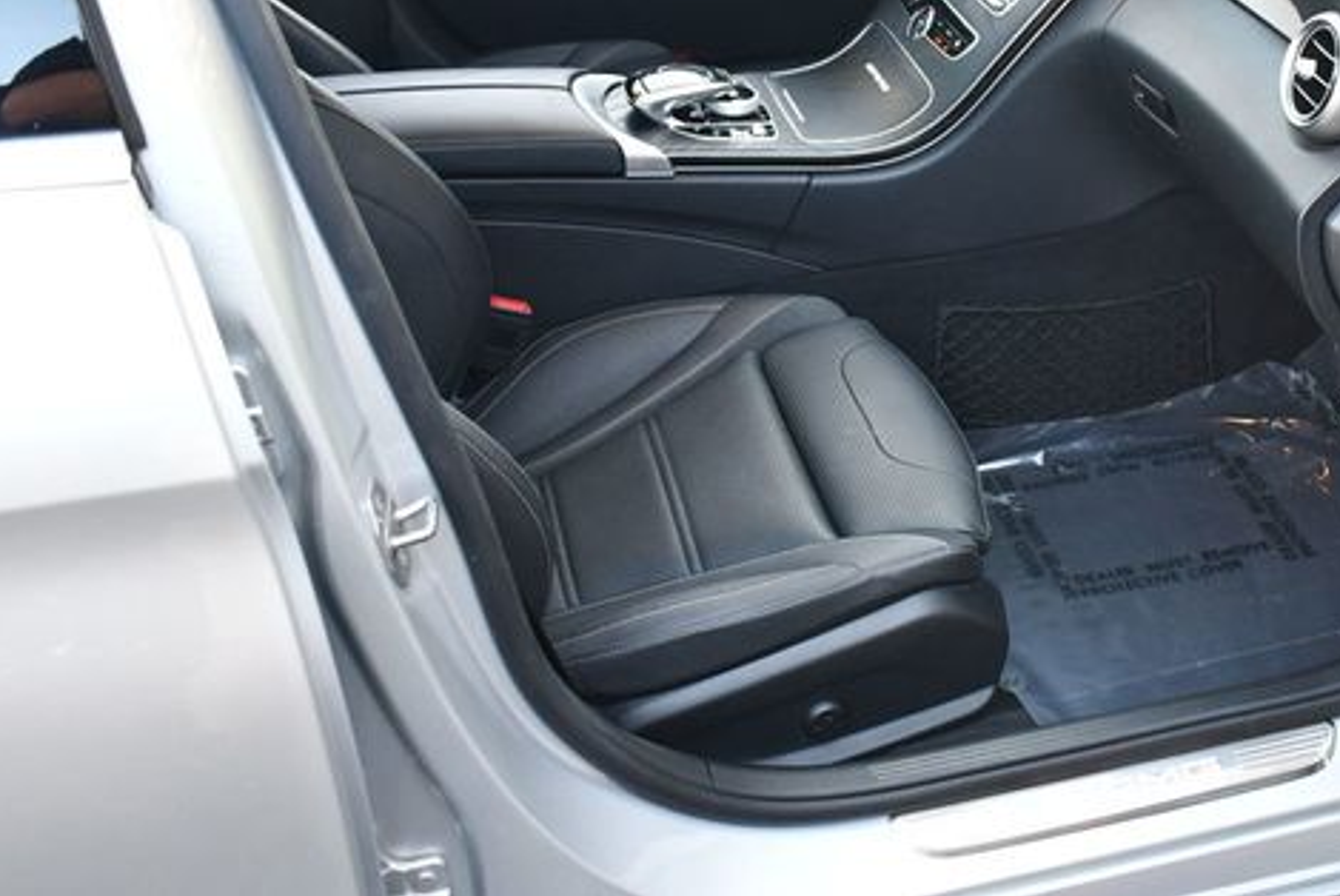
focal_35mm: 49
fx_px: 1825
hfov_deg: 39.8
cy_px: 288
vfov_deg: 27.4
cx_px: 901
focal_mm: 18
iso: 800
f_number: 3.5
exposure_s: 1/125
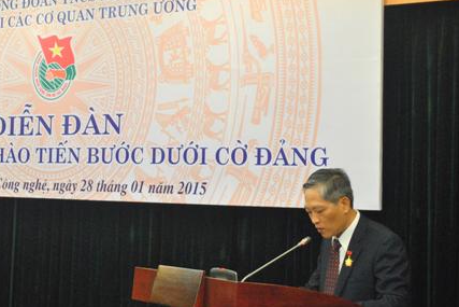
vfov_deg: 15.2
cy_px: 86
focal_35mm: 90
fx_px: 1148
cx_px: 145
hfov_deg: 22.5
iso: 1400
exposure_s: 1/30
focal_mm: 40
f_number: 5.3
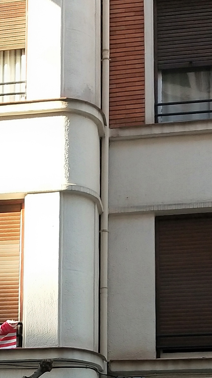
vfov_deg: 23.7
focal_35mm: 84
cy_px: 414
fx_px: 840
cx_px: -17
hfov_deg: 14.1
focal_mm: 3.99
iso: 43
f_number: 1.7
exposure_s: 1/131
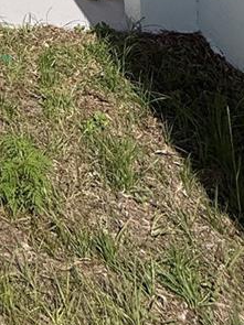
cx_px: -158
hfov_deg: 20.4
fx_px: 536
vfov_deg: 22.6
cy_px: -236
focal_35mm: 57
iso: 50
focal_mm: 2.22
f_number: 2.2
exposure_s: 1/5155
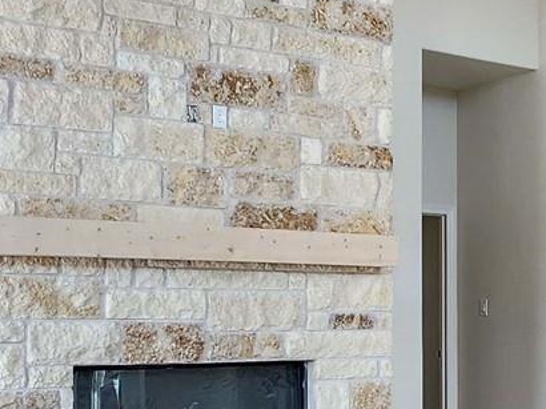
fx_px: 1025
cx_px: 534
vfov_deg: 22.3
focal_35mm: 65
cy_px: 326
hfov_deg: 28.2
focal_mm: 2.2
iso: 64
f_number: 2.2
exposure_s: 1/60
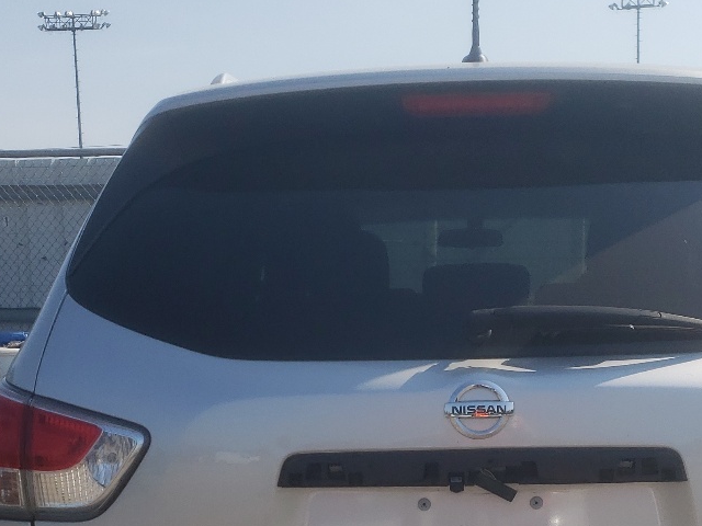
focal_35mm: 65
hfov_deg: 29.6
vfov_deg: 21.4
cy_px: 576
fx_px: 1318
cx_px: 479
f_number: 1.5
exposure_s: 1/3333
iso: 50
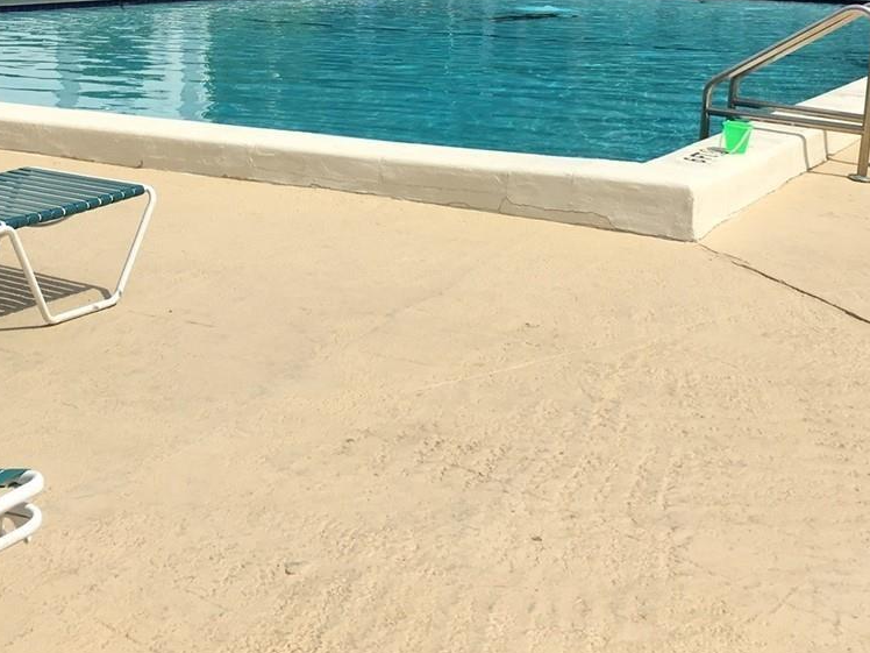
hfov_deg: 31.1
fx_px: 1558
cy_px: -20
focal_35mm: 62
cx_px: 340
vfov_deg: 22.6
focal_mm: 4.15
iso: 25
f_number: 2.2
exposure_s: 1/2564
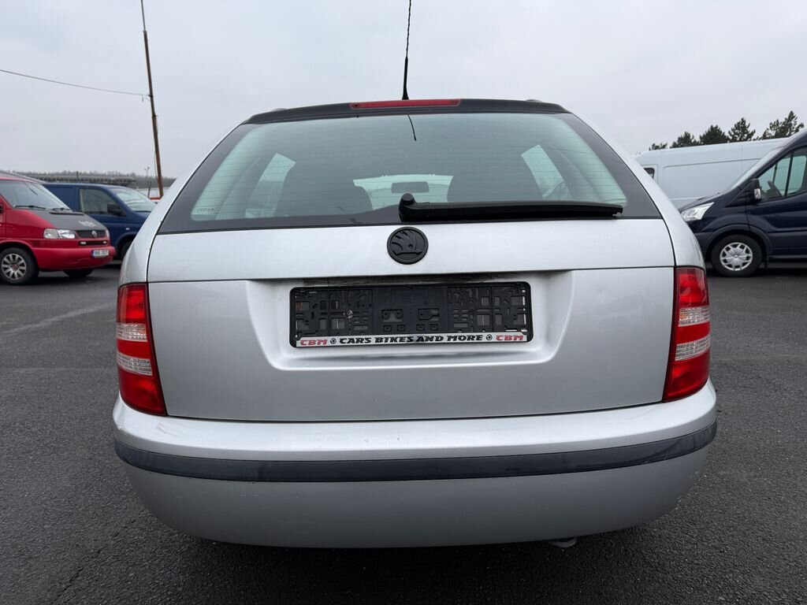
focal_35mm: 24
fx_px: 560
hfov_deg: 71.6
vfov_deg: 56.8
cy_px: 302
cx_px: 404
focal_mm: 6.76
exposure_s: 1/858
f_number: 1.78
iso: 80
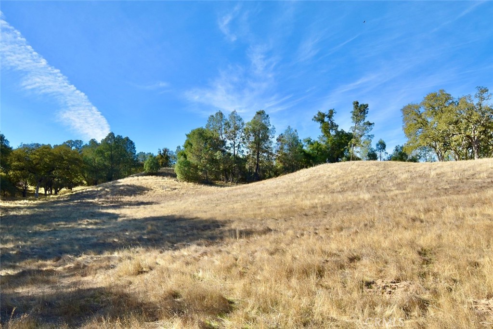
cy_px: 164
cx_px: 246
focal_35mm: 21
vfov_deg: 59.5
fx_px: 288
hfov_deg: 81.2
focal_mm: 14
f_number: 11
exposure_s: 1/320
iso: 400
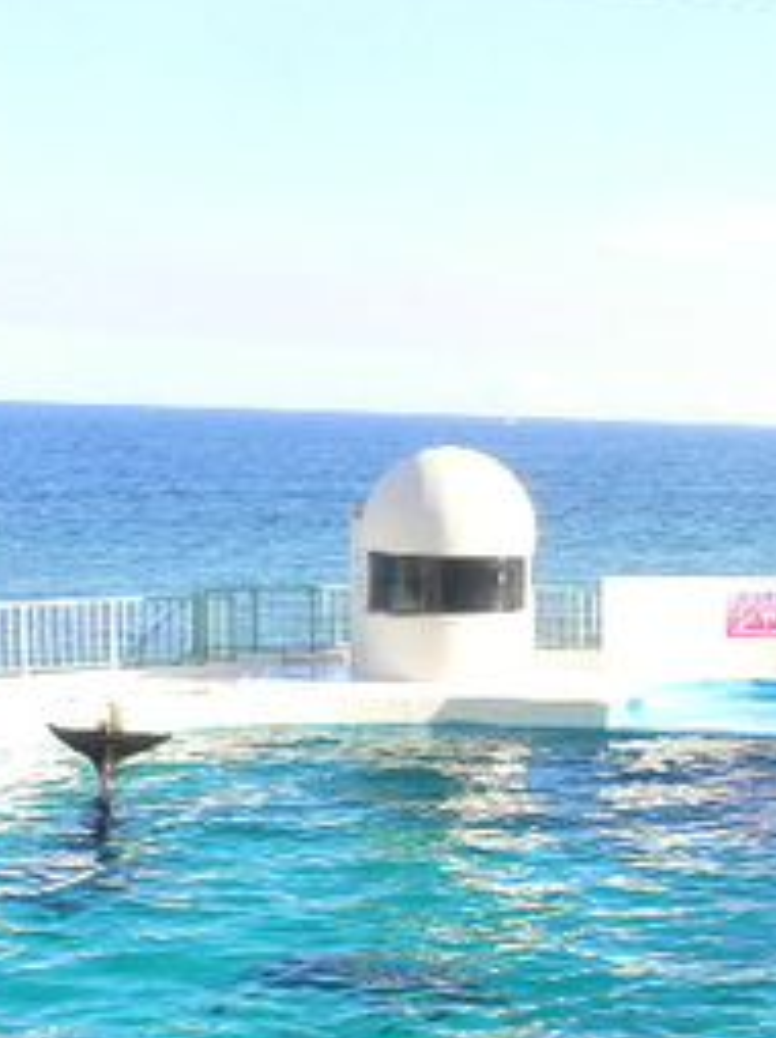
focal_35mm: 69
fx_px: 2066
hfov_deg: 20.1
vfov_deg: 27.9
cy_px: 746
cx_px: 899
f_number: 5.6
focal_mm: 5.8
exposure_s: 1/100
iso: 80
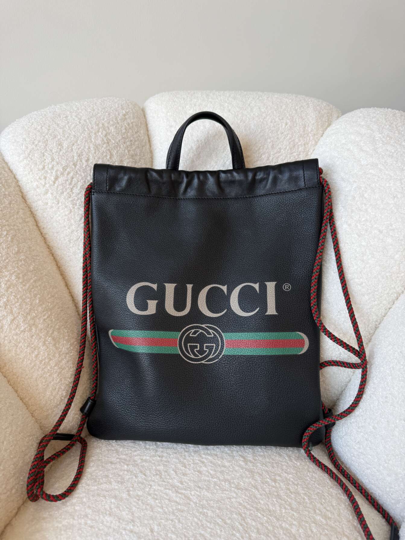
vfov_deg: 71.6
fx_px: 374
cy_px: 270
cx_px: 202
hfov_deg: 56.8
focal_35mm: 24
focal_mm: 6.76
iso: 50
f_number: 1.78
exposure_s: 1/133
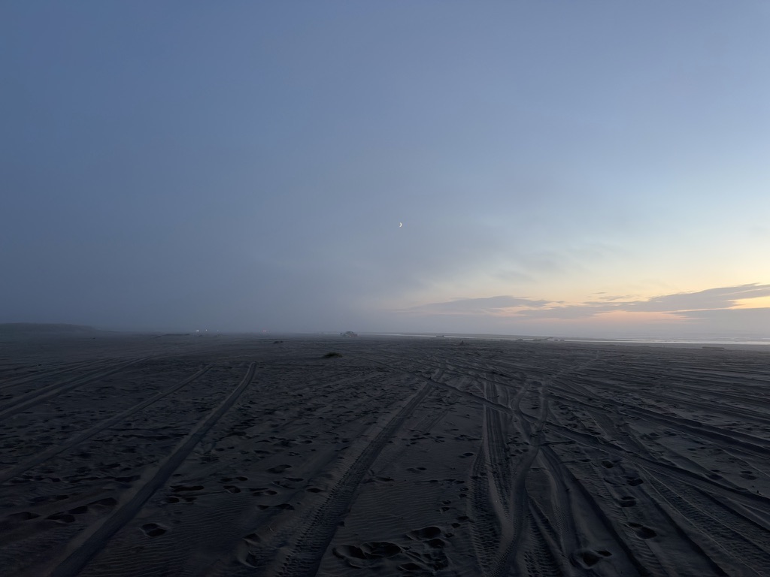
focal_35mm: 24
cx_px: 385
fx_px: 534
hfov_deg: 71.6
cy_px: 288
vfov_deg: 56.8
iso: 500
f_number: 1.78
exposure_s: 1/40
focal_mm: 6.76
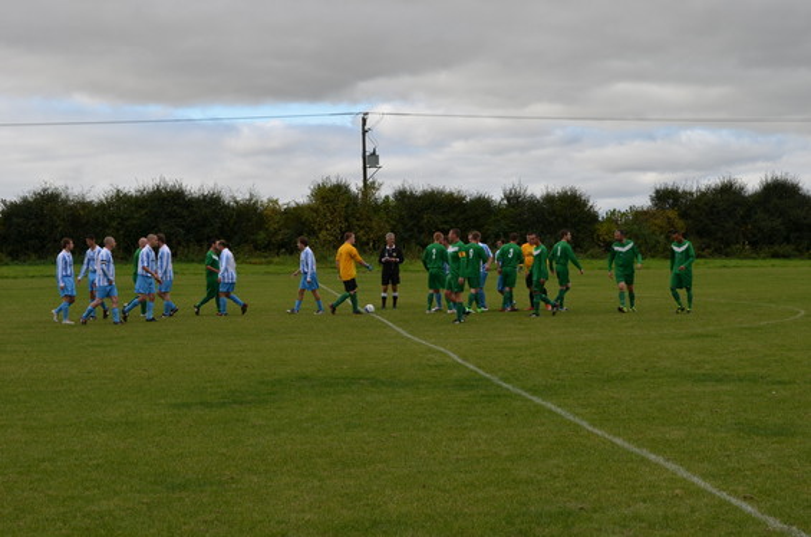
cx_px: 406
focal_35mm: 66
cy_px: 268
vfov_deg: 20.5
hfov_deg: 30.6
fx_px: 1483
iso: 100
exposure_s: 1/200
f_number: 8
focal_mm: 44
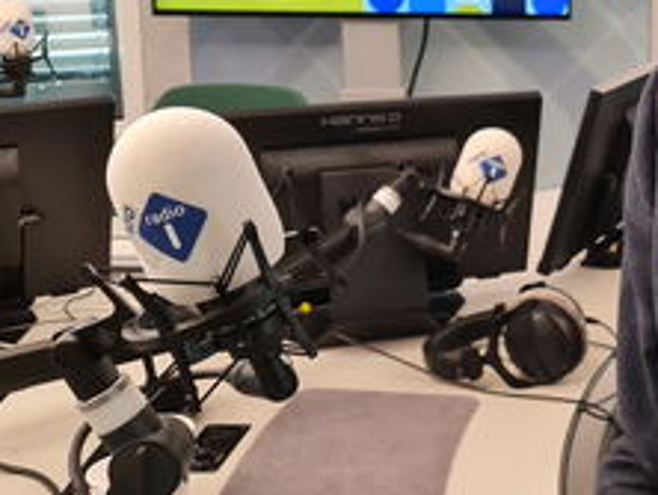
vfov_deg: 22.0
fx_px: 1256
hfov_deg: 27.3
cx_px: 688
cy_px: 95
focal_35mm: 66
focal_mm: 5.4
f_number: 1.8
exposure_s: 1/50
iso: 320
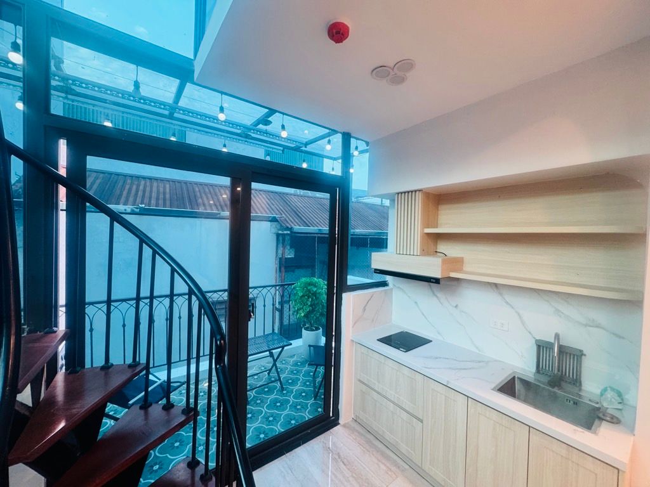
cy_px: 244
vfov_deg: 85.7
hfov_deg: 102.1
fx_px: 263
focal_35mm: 14
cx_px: 325
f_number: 2.2
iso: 200
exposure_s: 1/50
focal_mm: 2.22
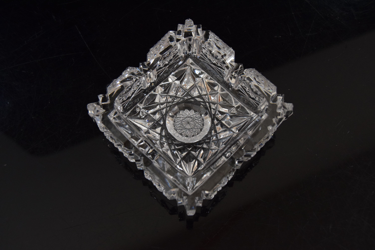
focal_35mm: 45
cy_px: 125
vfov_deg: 29.9
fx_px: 469
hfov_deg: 43.6
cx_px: 188
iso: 1600
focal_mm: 30
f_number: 5.6
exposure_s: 1/125
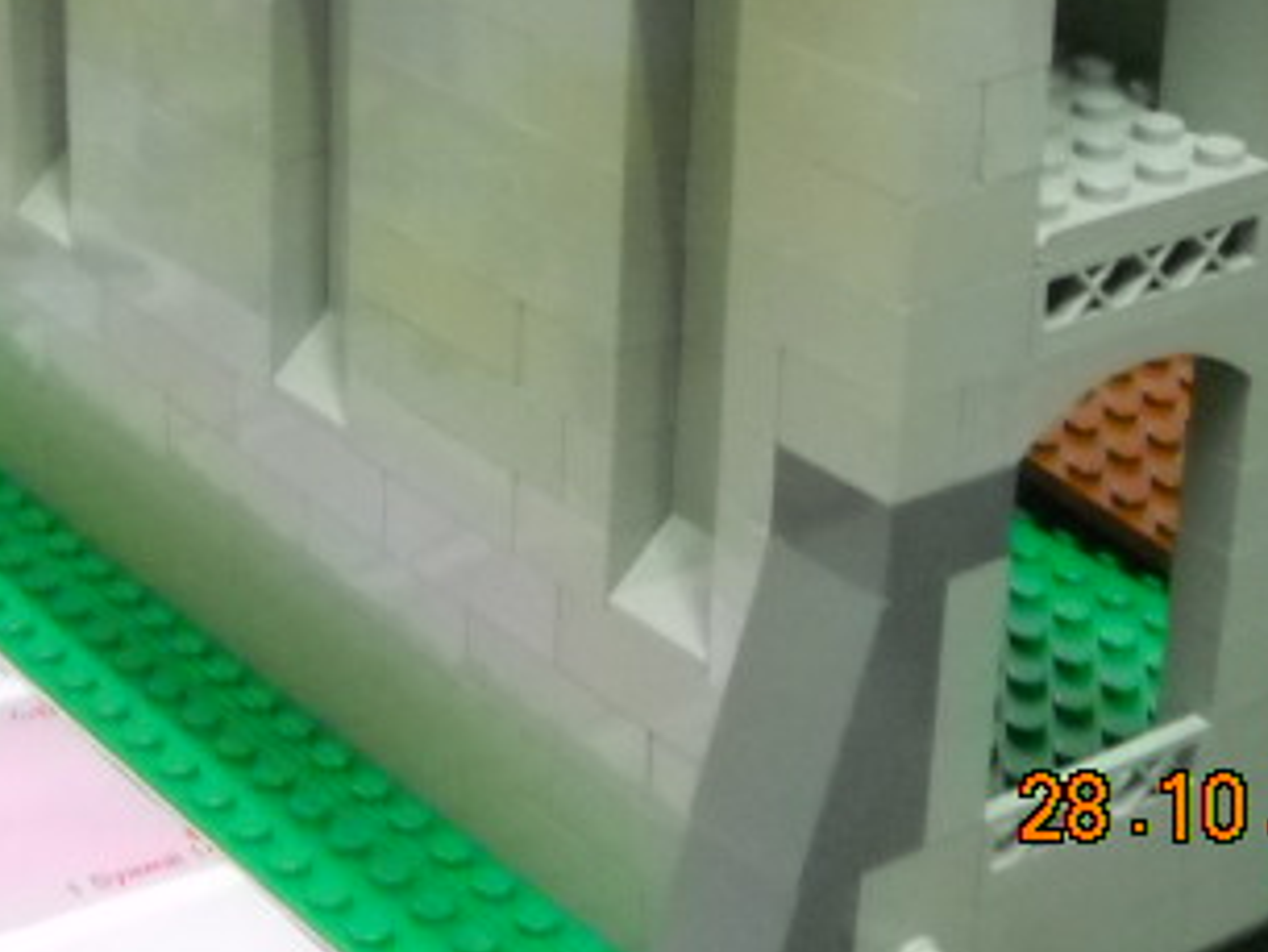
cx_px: 254
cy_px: 21
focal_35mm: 86
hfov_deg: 22.4
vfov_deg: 16.8
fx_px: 3151
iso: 800
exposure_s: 1/8
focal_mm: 6.72
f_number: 3.1
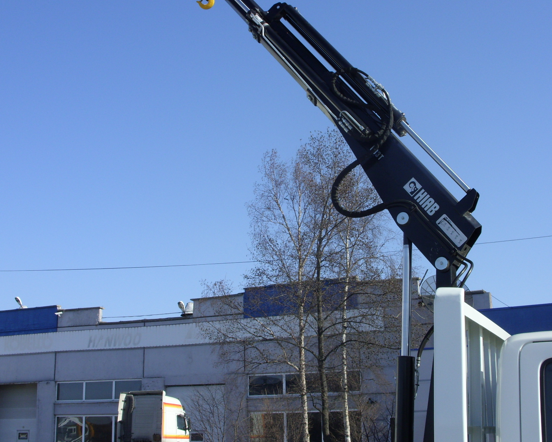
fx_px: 866
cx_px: 321
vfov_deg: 28.6
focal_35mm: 53
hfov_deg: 35.3
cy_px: 206
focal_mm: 6.3
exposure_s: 1/458
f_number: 4.9
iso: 50
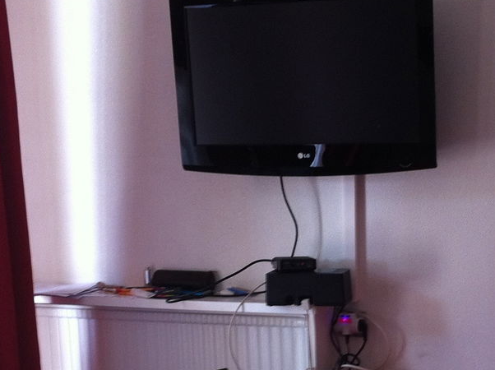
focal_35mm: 93
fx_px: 1328
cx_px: 309
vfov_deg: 15.6
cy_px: 361
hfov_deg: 21.1
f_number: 2.8
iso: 80
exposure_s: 1/17
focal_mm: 3.85
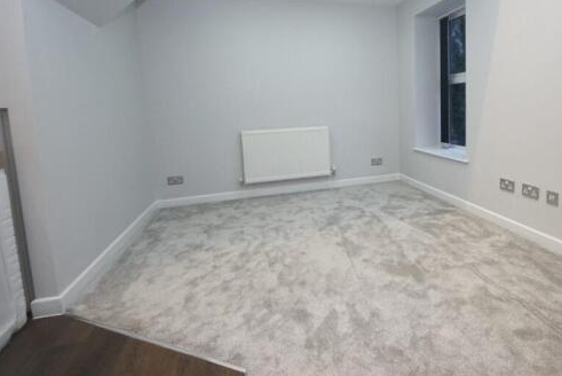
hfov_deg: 81.4
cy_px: 138
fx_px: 312
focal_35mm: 20
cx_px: 370
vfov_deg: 61.1
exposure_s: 1/160
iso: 2500
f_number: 4
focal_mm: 10
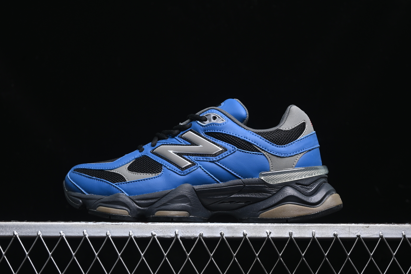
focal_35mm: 75
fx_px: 856
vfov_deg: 18.2
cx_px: 206
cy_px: 137
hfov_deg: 27.0
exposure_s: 1/50
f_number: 6.3
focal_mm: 50
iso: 160
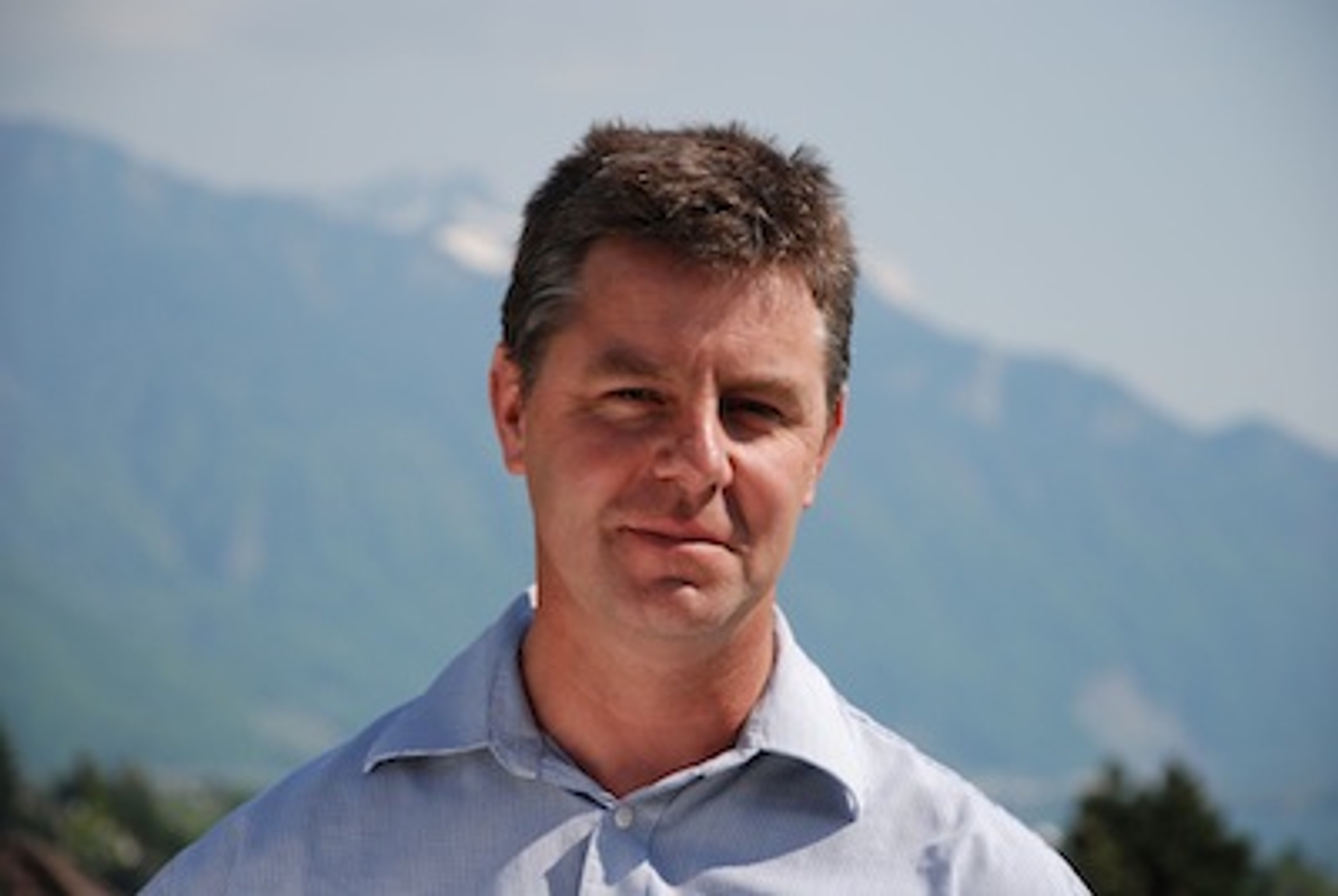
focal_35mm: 142
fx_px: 5304
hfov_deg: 14.4
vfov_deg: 9.7
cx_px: 669
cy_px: 448
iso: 200
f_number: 5.6
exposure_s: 1/1000
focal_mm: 95
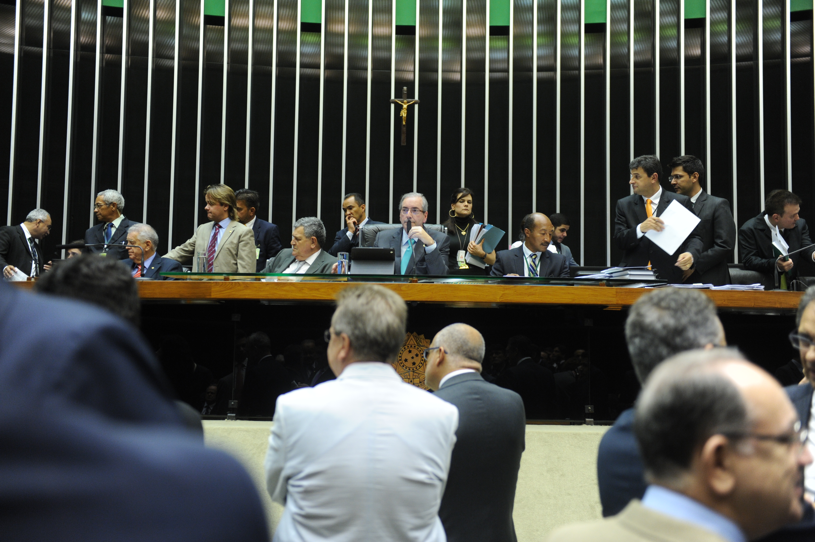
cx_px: 408
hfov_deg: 46.4
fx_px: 950
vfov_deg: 31.9
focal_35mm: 42
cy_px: 271
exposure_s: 1/60
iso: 1250
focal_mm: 42
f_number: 2.8
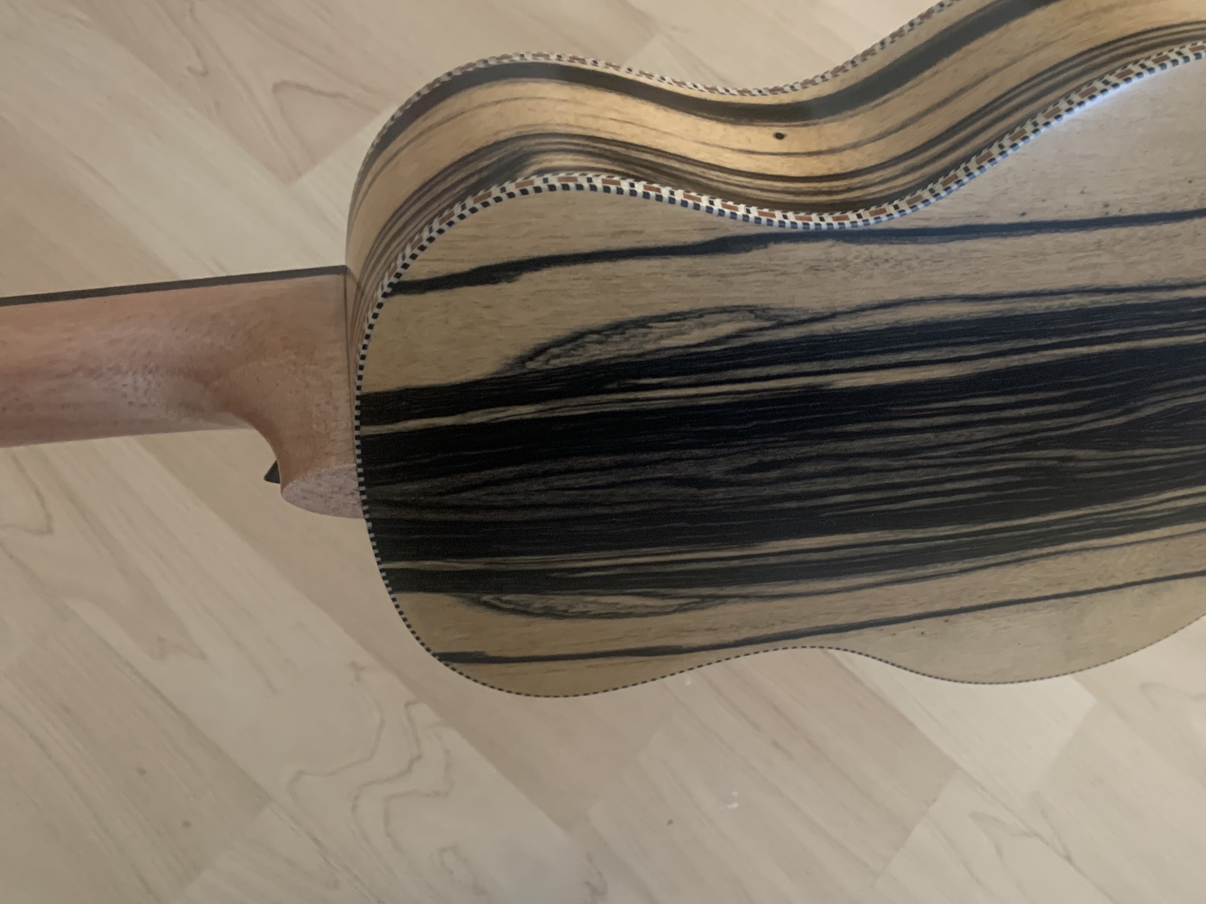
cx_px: 764
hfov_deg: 50.8
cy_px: 447
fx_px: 1254
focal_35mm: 36
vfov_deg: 39.7
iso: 400
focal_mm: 4.25
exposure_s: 1/56
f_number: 1.8
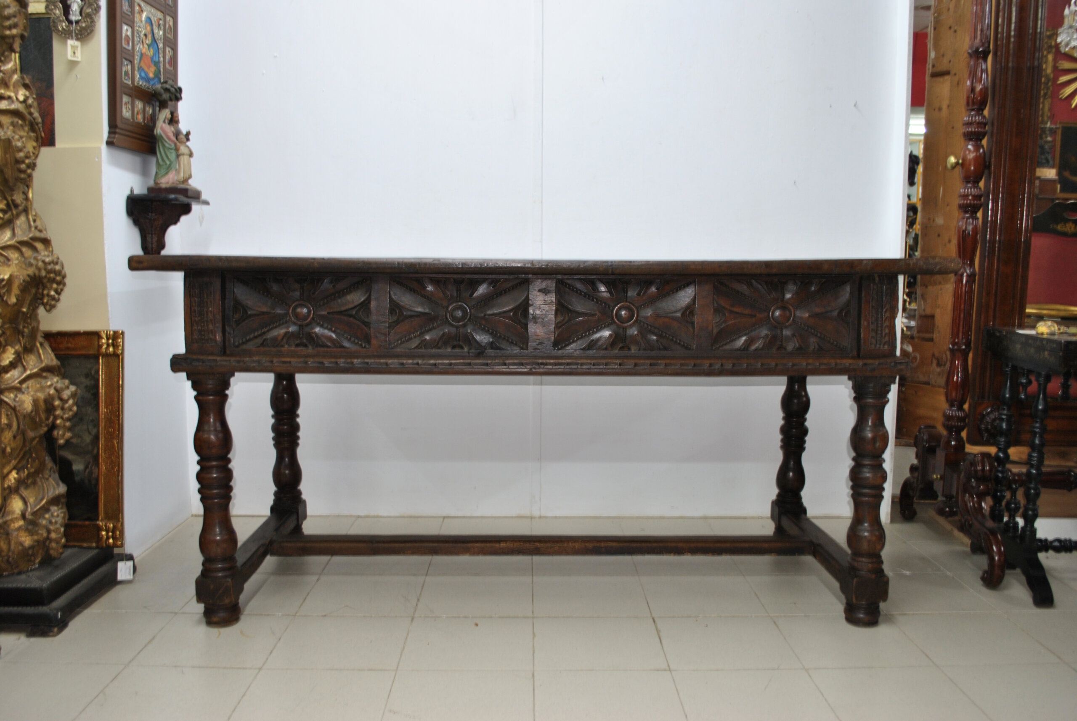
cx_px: 538
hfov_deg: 61.9
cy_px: 360
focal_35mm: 30
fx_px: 899
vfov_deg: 43.7
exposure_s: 1/13
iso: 200
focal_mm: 20
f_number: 3.8
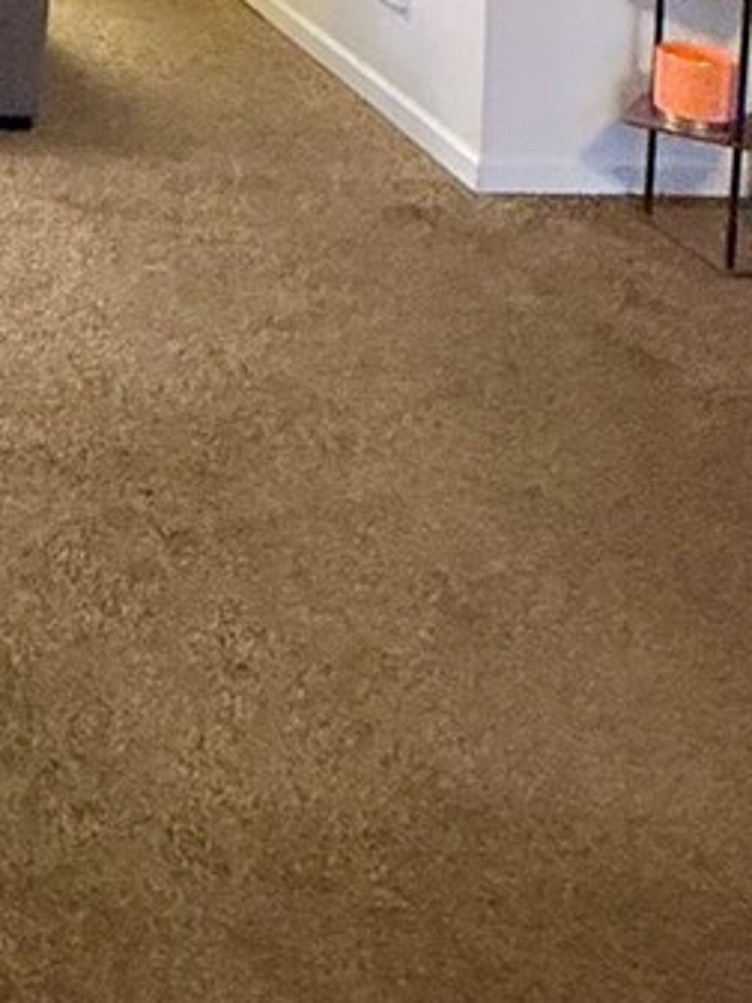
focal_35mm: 60
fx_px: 1738
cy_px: -352
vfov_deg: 26.5
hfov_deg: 21.2
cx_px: -319
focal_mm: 2.22
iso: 800
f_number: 2.2
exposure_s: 1/60
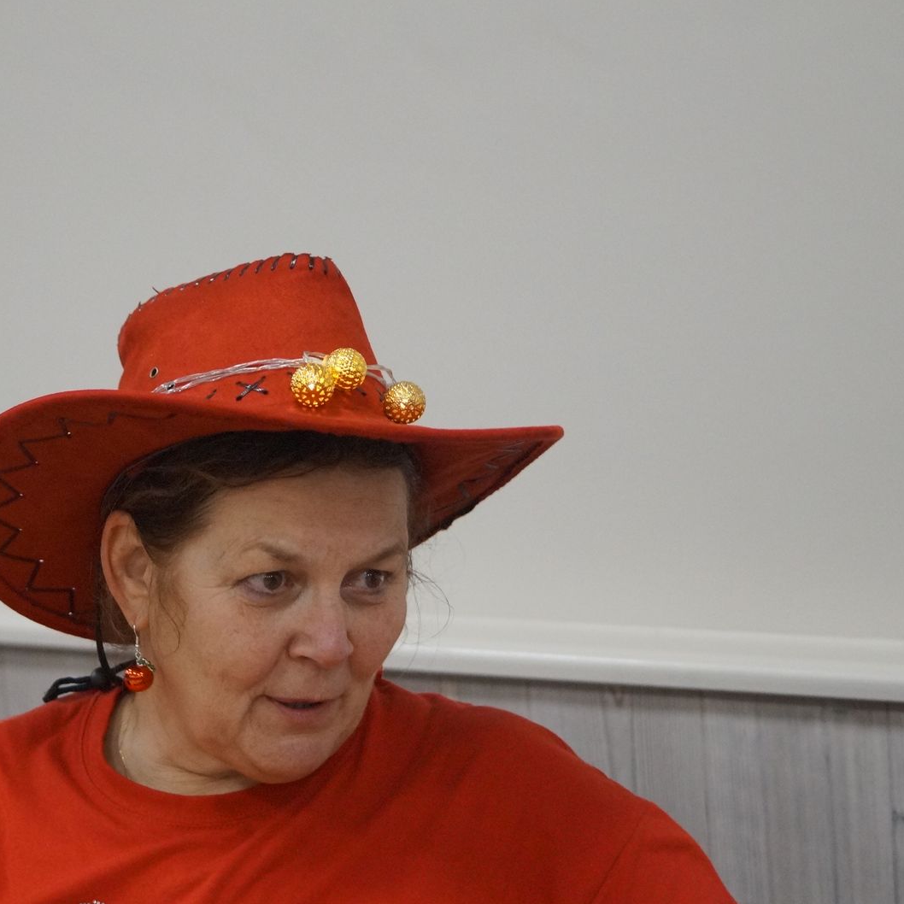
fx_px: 3989
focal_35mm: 135
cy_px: 451
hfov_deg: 12.9
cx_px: 298
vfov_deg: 12.9
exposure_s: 1/160
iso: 2000
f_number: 4
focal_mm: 70
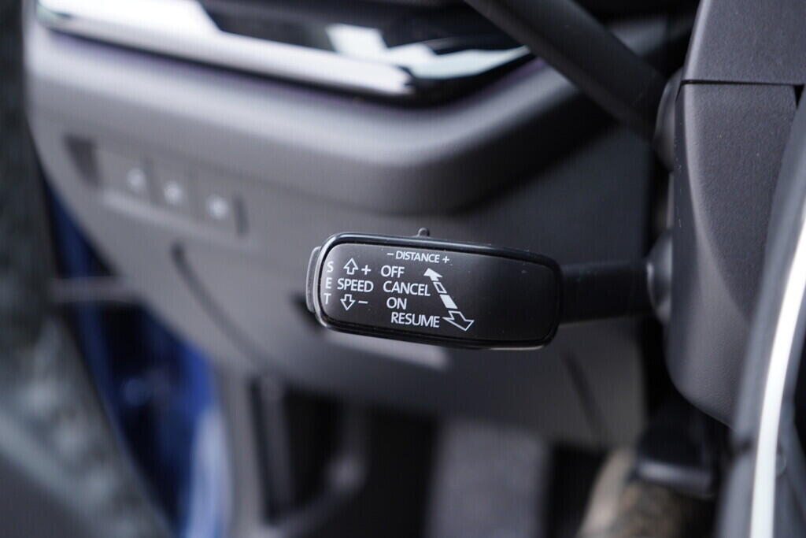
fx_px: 806
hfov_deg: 53.1
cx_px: 403
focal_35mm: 36
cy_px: 269
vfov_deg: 36.9
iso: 400
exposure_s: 1/40
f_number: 2.8
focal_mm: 24
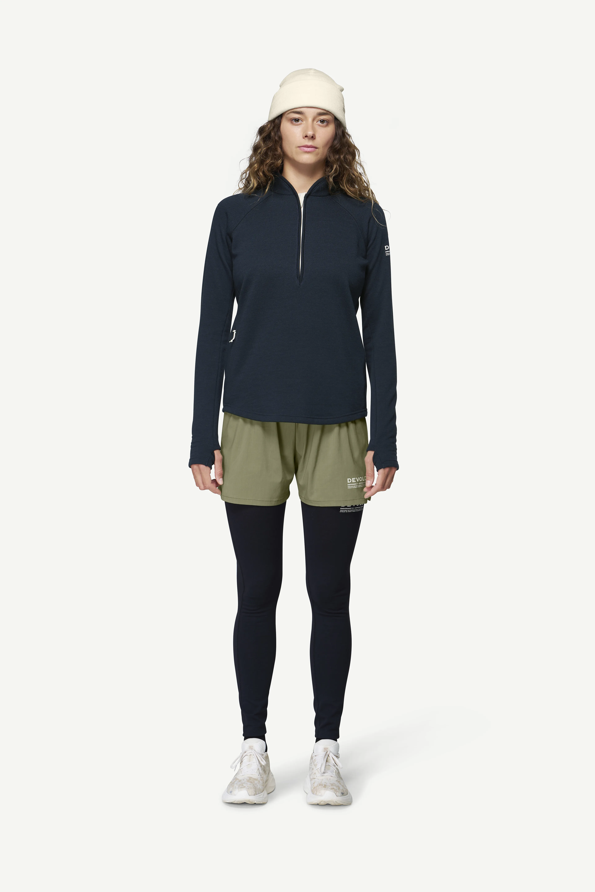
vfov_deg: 28.8
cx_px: 298
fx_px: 1735
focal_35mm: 70
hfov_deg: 19.5
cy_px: 446
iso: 100
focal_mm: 70
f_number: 6.3
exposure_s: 1/50
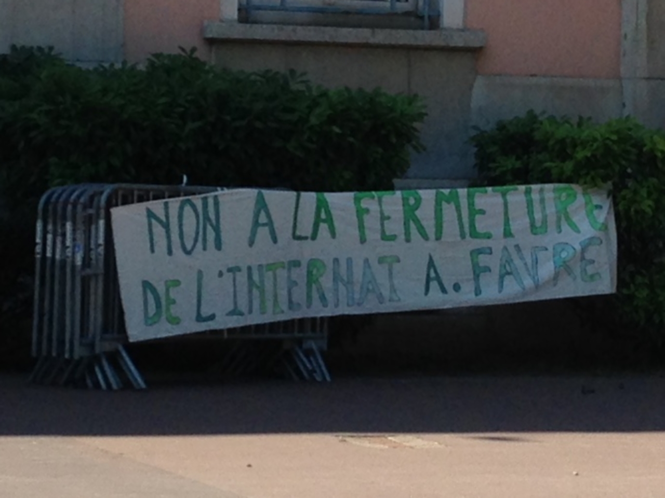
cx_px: 332
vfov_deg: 42.9
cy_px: 249
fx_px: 634
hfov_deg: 55.4
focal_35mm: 33
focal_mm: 4.12
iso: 50
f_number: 2.4
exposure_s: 1/1153
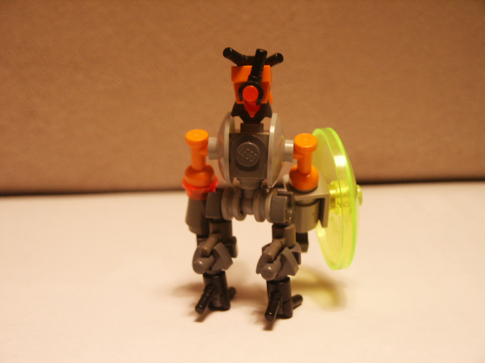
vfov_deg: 18.9
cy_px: 182
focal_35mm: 78
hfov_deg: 25.0
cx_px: 242
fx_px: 1093
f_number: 3.6
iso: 200
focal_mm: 15.53
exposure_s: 1/10
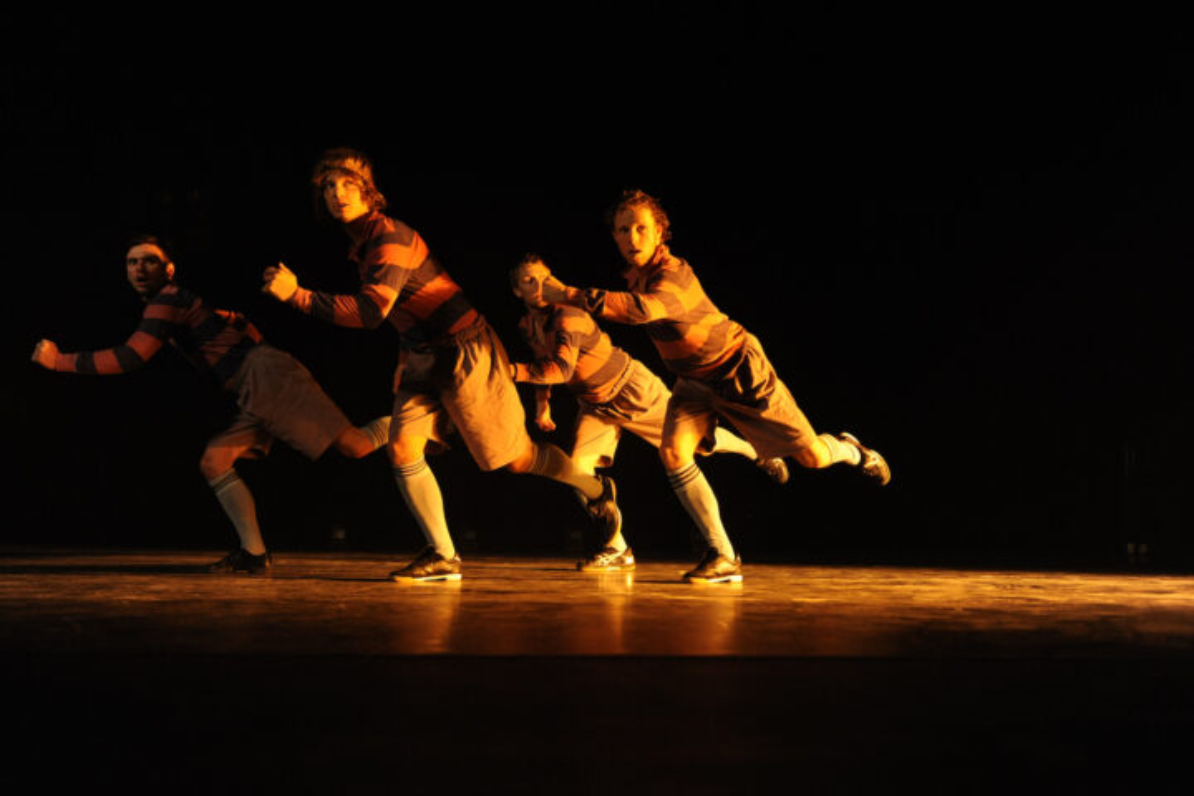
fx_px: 1061
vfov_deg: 41.1
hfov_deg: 58.7
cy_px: 398
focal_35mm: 32
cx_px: 597
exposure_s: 1/100
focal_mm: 32
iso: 2500
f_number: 3.2
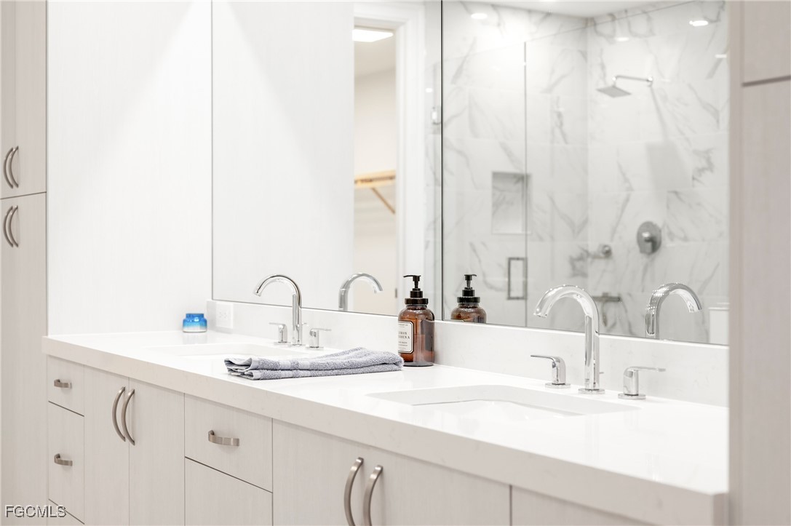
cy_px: 263
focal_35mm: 50
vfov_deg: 27.0
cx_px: 396
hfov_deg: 39.6
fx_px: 1098
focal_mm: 50
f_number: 4.5
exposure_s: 1/40
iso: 320
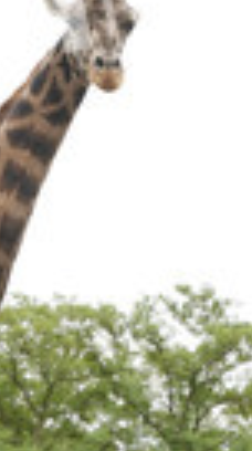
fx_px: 2913
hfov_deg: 4.9
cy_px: 481
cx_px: -143
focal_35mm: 244
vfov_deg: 8.8
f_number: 7.1
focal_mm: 79
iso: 640
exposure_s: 1/160
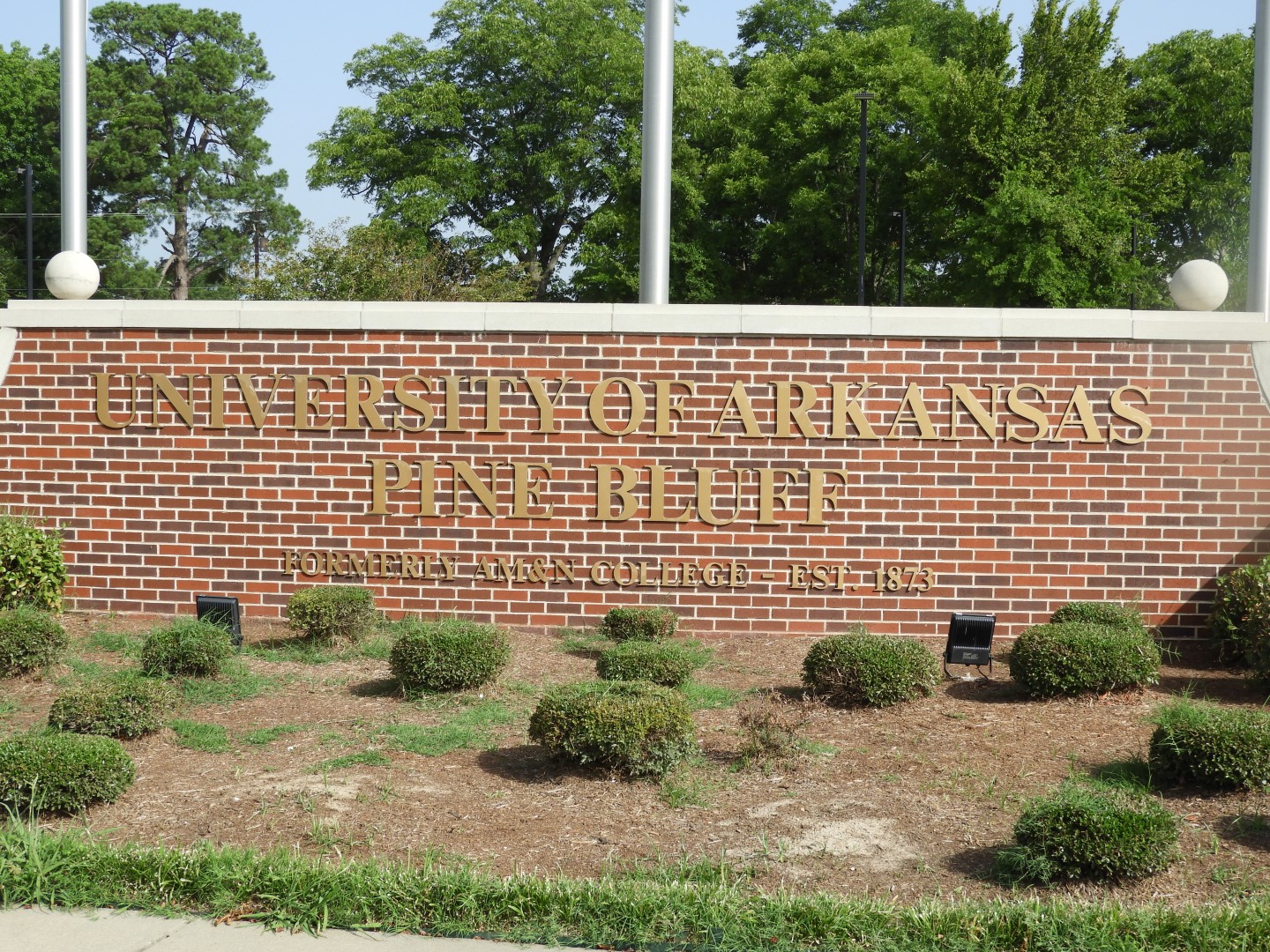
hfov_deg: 38.2
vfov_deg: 29.1
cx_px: 635
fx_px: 1834
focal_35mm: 50
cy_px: 476
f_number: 4
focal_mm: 9
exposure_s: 1/640
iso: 100
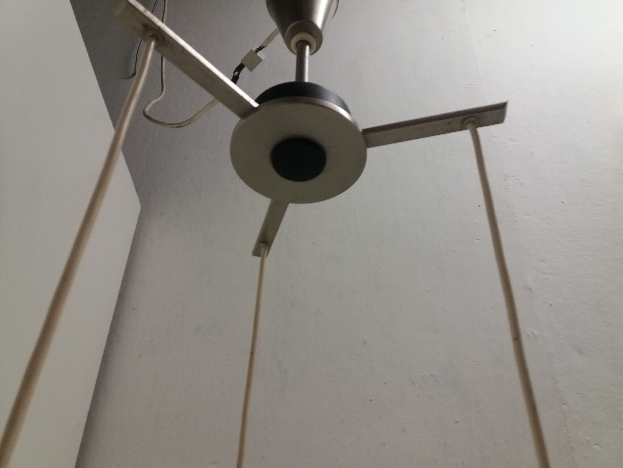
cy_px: 234
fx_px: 504
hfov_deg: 63.4
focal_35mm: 28
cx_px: 312
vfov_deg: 49.7
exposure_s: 1/50
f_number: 1.9
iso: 100
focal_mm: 3.7
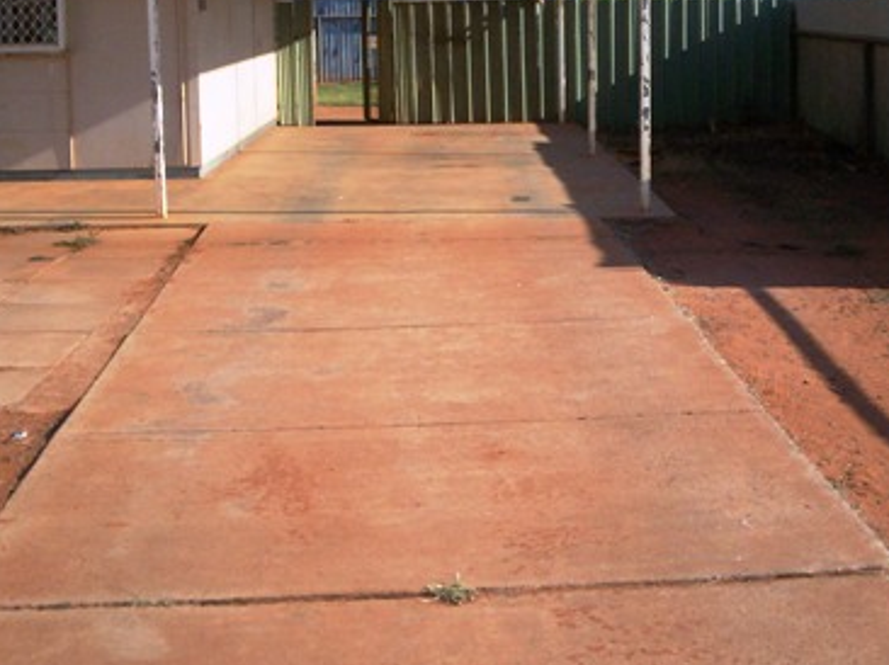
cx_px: 459
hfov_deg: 30.7
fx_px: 1617
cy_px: 199
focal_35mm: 63
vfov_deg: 23.1
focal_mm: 5.9
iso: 100
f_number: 4.5
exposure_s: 1/662
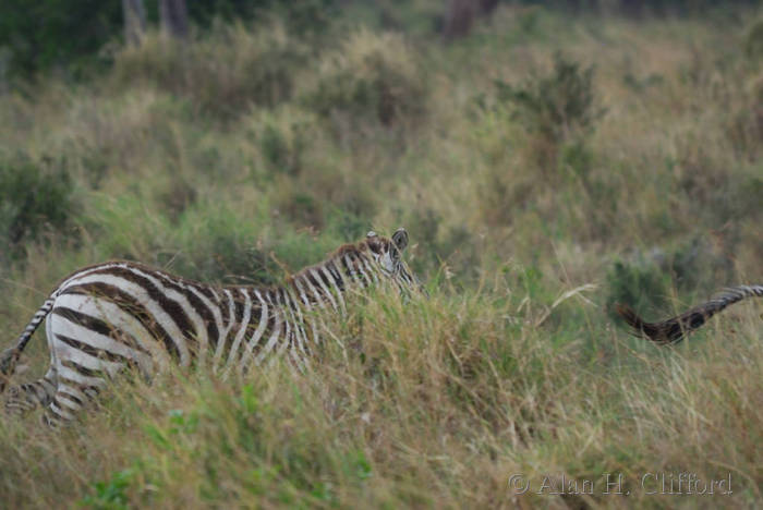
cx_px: 382
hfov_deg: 3.4
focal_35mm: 600
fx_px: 12727
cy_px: 255
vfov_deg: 2.3
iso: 720
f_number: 5.6
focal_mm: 400
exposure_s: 1/400
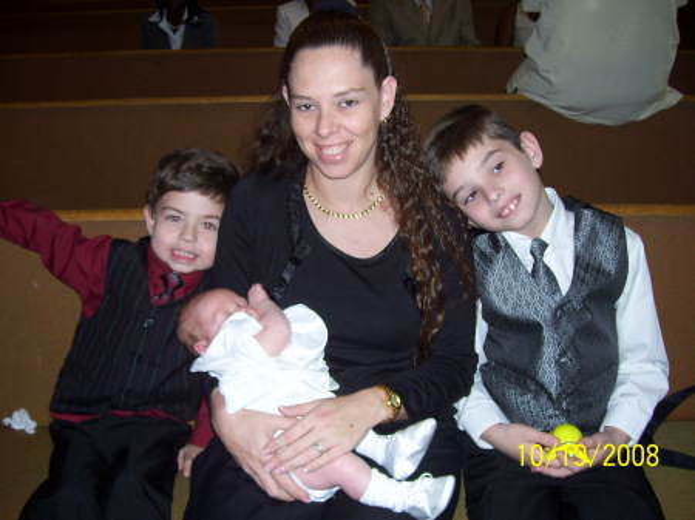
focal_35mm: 36
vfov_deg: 39.6
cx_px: 348
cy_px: 260
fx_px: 722
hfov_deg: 51.4
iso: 80
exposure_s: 1/60
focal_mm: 6
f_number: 2.7
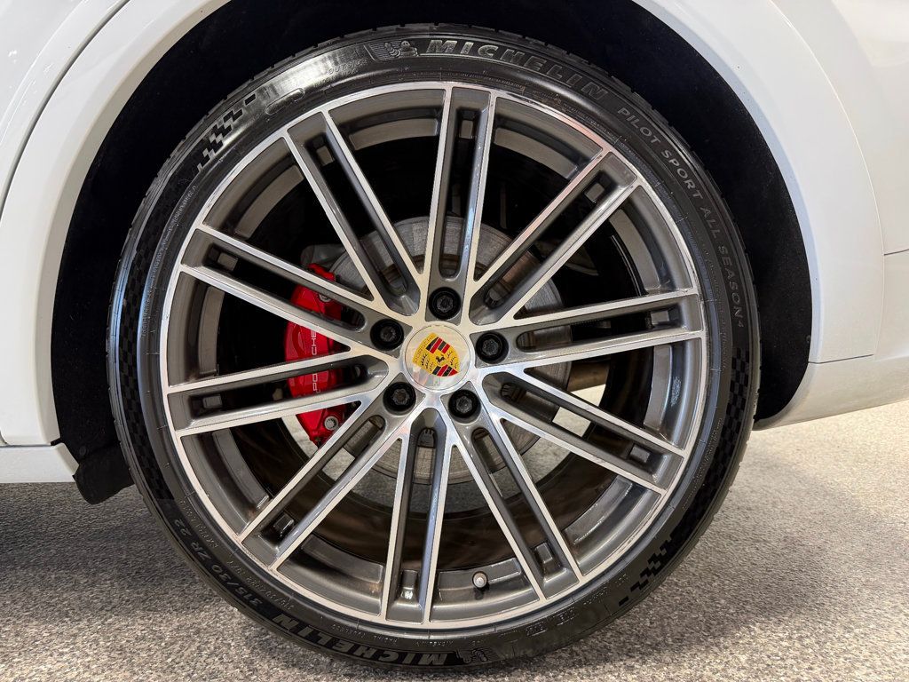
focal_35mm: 24
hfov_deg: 71.6
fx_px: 630
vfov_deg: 56.8
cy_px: 341
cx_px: 454
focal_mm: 6.76
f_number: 1.78
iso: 160
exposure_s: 1/120
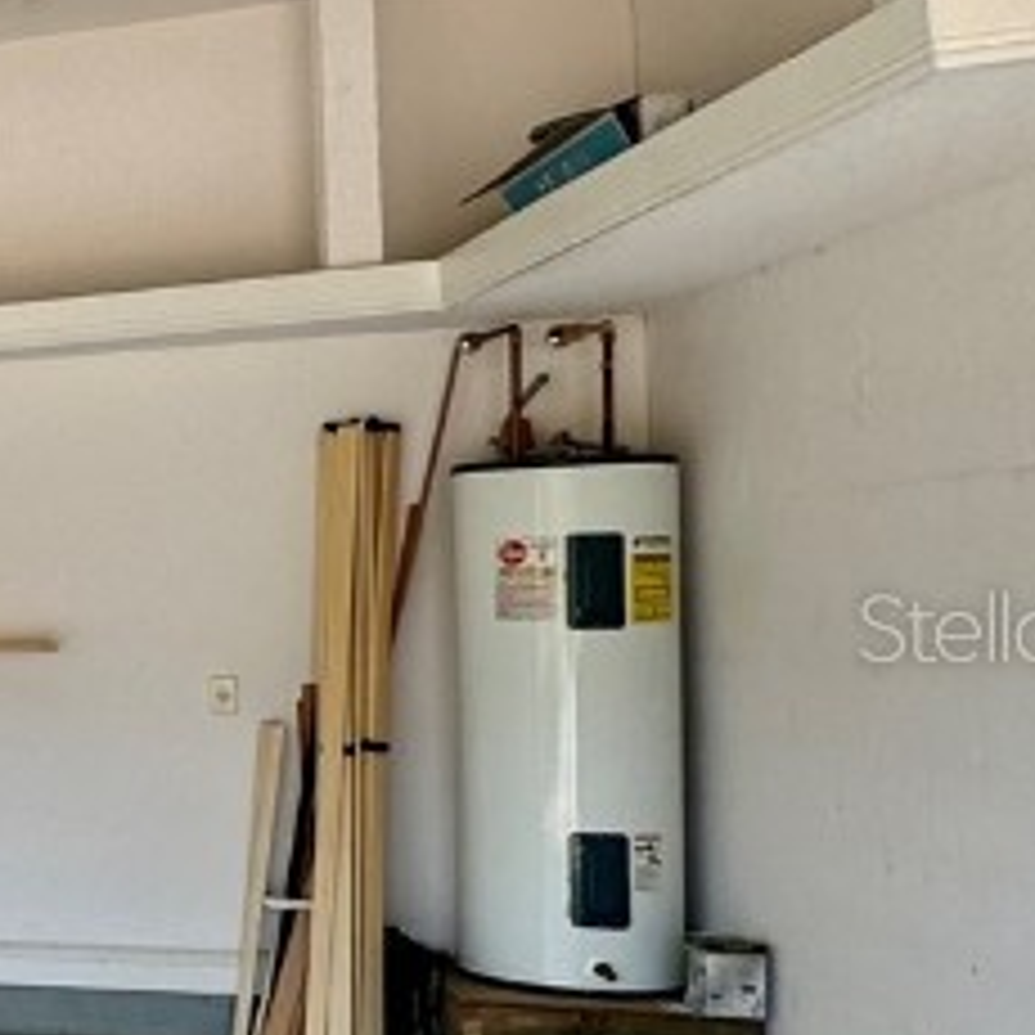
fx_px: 1861
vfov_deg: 31.0
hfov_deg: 19.1
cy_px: 626
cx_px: -1022
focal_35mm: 55
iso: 40
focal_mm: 2.22
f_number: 2.2
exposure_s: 1/211
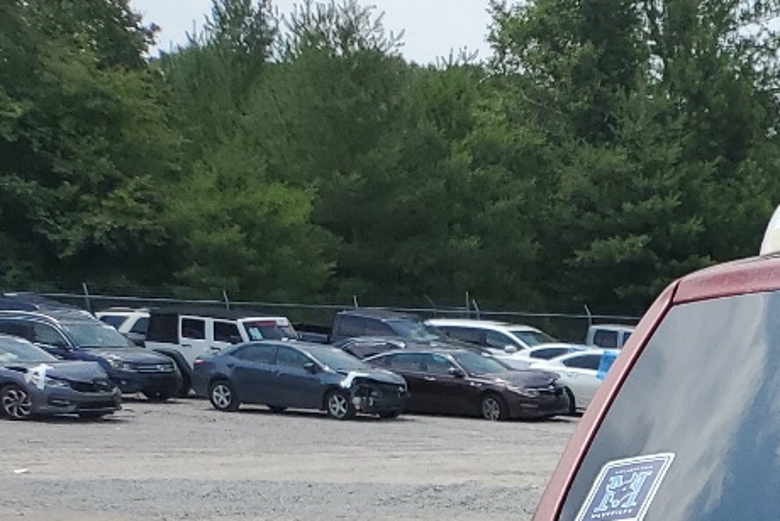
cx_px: 1292
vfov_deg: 13.1
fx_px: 2037
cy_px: 955
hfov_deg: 18.3
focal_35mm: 94
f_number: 1.5
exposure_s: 1/3333
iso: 50
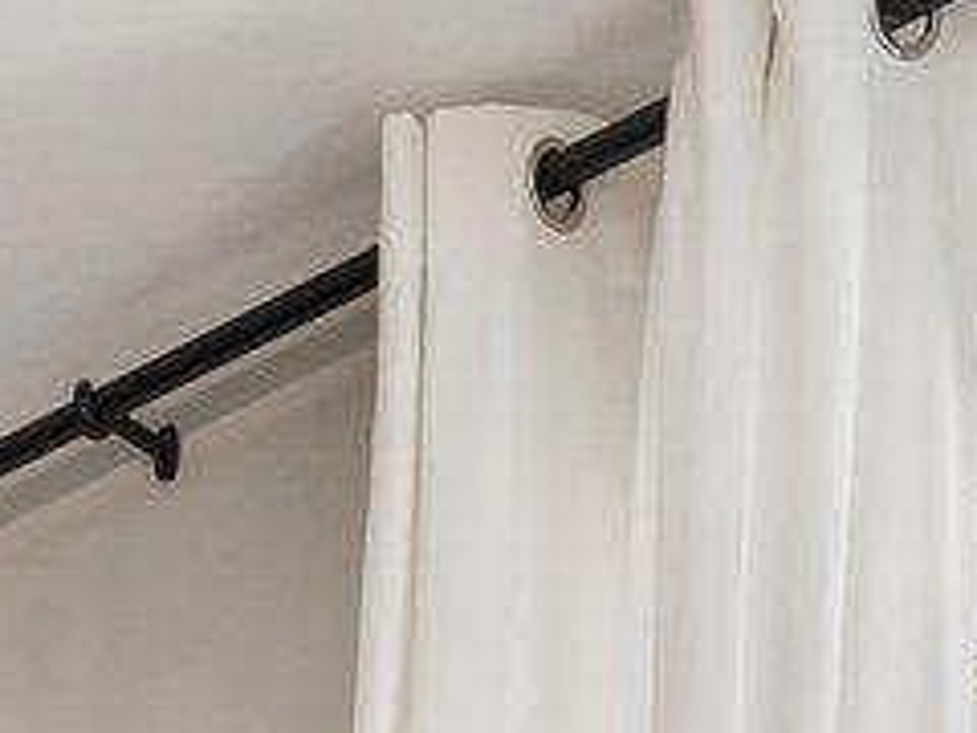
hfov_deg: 13.5
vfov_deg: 9.2
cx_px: -1221
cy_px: 2441
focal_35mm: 115
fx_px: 3246
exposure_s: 1/4
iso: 500
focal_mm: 14
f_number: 8
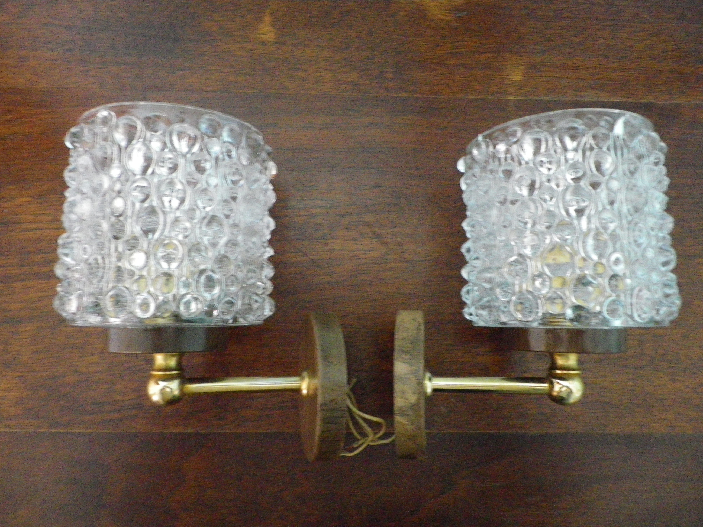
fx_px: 569
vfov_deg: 49.7
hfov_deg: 63.4
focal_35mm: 28
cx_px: 352
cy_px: 264
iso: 800
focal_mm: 4.9
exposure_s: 1/8
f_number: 2.6
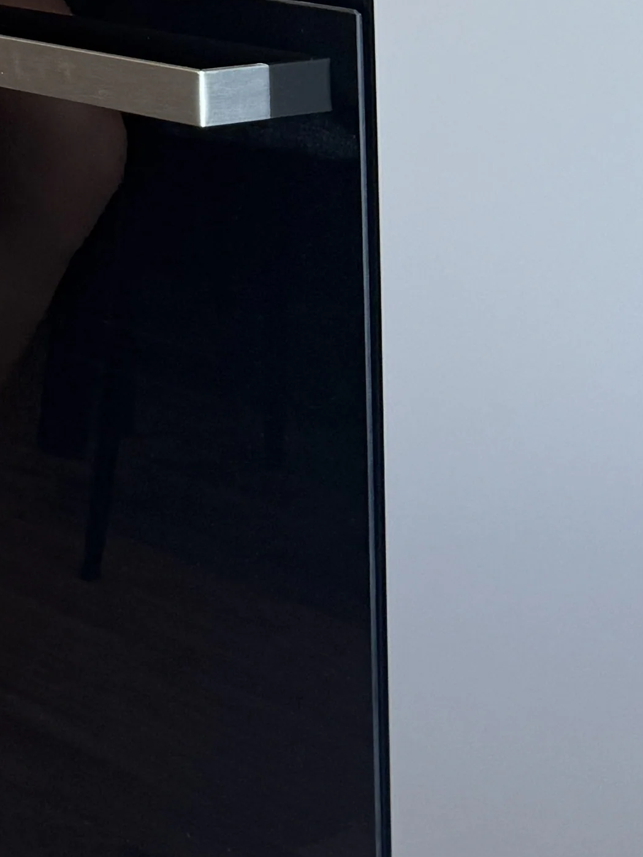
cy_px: -509
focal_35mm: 98
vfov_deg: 17.5
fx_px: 2428
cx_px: -416
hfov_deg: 13.8
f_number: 1.78
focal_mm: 6.76
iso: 200
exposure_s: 1/115
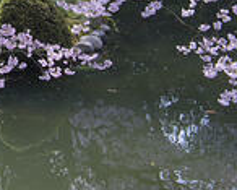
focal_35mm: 135
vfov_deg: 11.0
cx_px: -238
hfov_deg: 12.5
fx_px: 948
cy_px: -94
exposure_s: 1/25
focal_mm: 35
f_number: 11
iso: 100
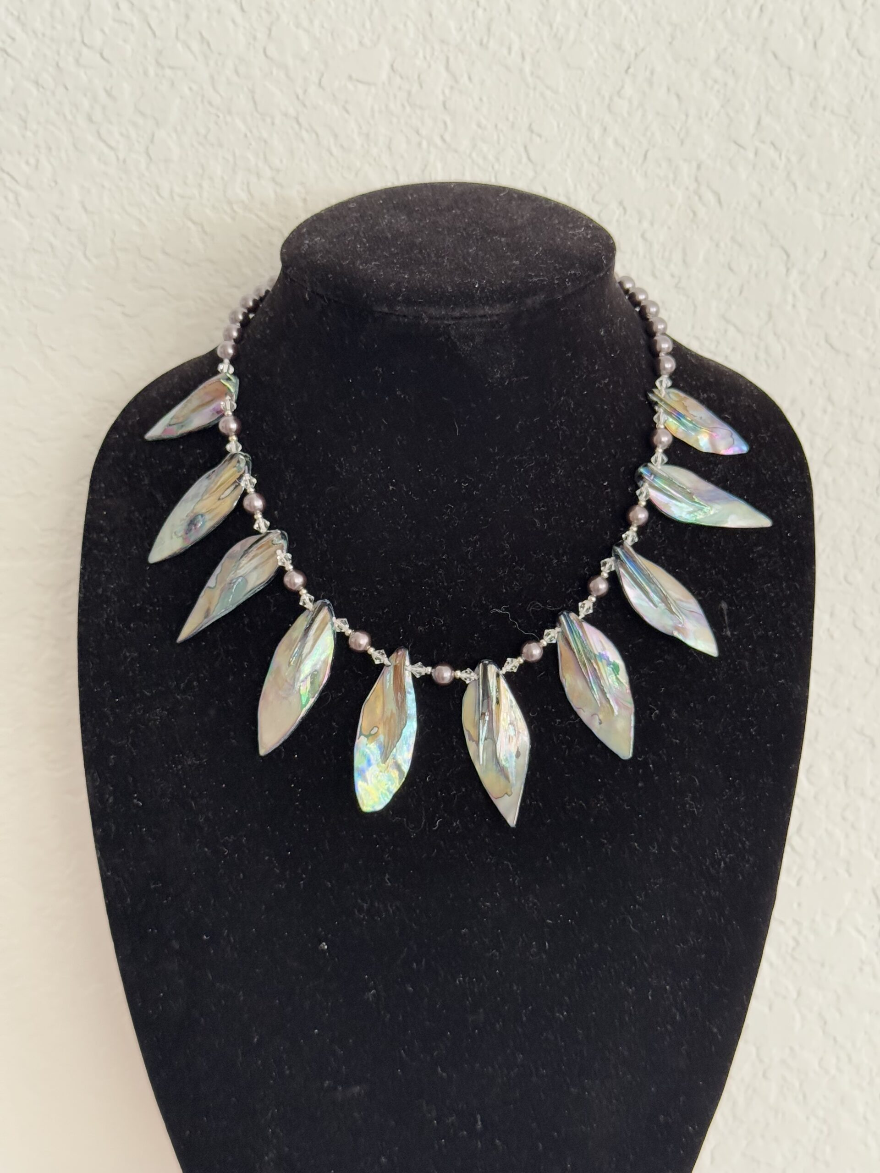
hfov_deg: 30.3
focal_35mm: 48
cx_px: 440
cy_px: 586
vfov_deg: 39.7
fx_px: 1627
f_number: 1.78
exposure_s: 1/60
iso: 200
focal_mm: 6.76
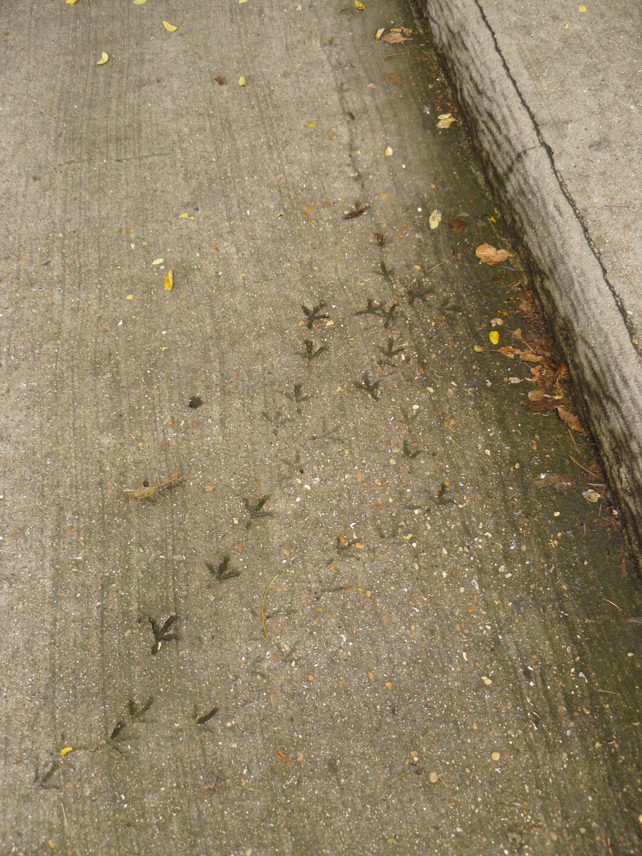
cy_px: 428
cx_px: 321
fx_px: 890
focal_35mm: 36
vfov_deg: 51.4
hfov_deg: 39.7
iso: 100
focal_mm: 6
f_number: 2.8
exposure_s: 1/80
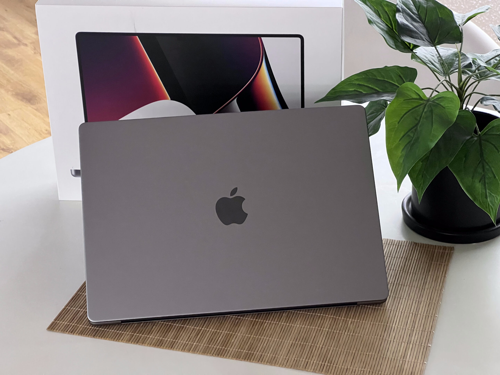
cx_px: 250
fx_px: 1112
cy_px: 188
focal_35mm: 77
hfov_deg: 25.3
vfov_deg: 19.1
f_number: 2.8
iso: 640
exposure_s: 1/60
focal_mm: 9
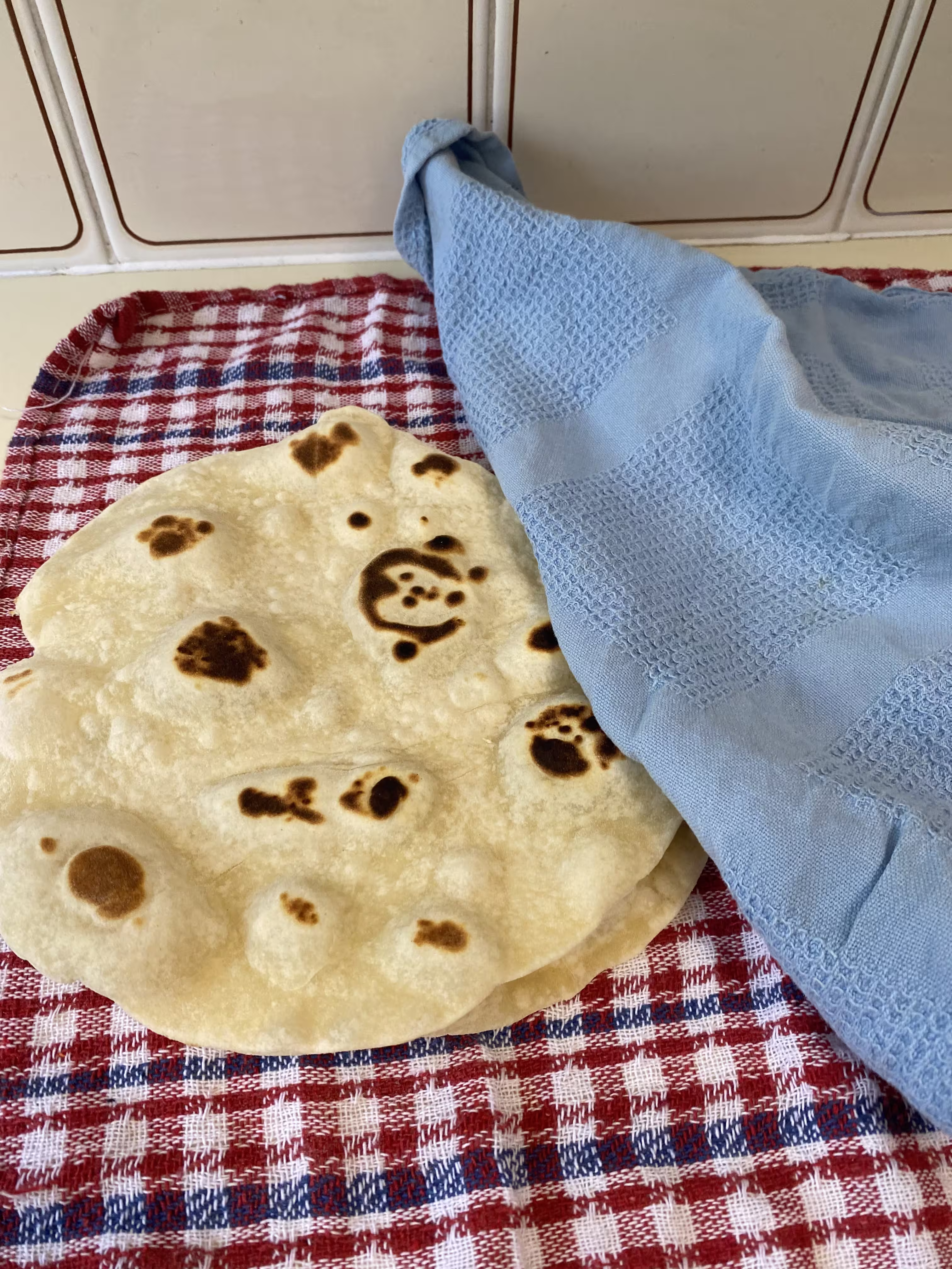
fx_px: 953
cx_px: 476
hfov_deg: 53.1
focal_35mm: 26
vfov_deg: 67.3
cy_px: 634
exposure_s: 1/121
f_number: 1.8
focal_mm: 4.25
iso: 125
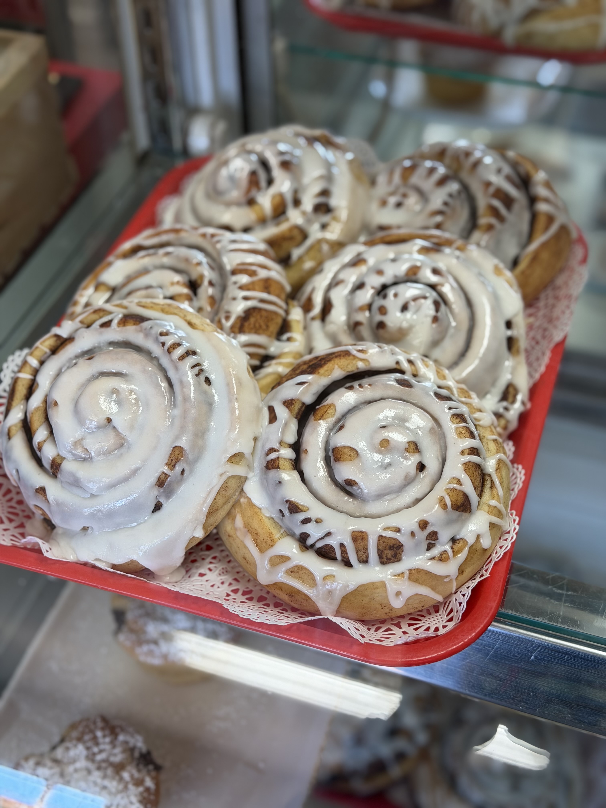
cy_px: 404
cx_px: 303
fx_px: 1120
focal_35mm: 48
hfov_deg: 30.3
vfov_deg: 39.7
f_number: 1.78
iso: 64
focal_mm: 6.76
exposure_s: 1/67
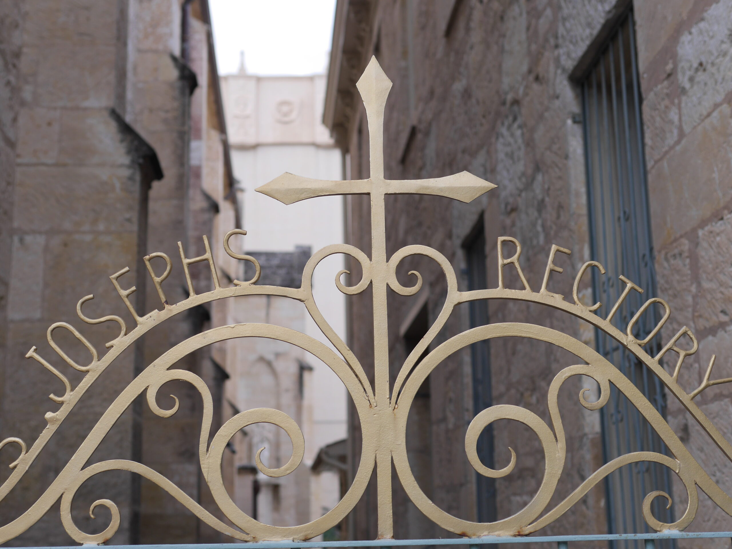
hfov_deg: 38.2
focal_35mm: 50
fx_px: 1057
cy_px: 274
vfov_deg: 29.1
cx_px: 366
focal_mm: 25
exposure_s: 1/320
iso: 200
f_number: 2.8
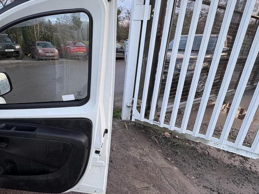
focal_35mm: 20
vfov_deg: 65.9
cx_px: 96
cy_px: 91
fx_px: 150
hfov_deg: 80.1
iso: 40
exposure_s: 1/99
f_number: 2.2
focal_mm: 2.22
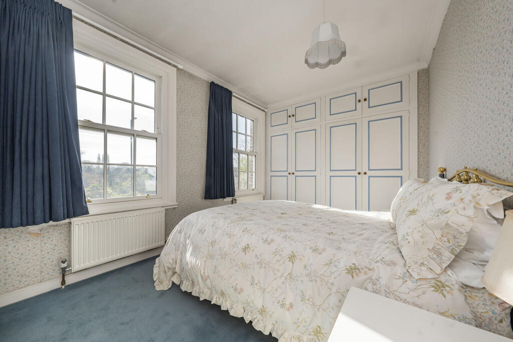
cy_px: 171
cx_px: 256
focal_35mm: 12
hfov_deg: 112.6
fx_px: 171
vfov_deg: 90.0
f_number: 9
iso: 320
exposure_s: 1/250
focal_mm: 12
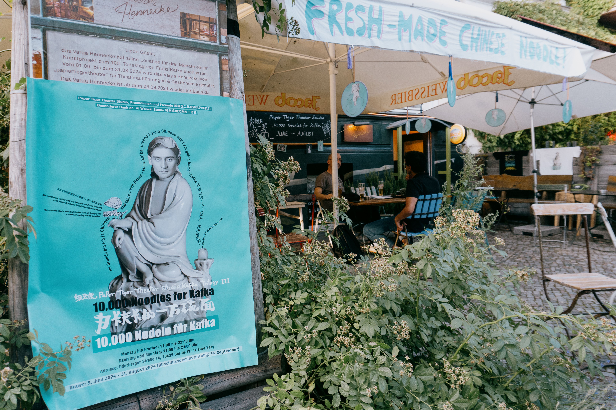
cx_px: 308
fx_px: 411
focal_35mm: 24
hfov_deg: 73.7
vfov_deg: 53.1
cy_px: 205
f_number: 7.1
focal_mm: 16
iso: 320
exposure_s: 1/50
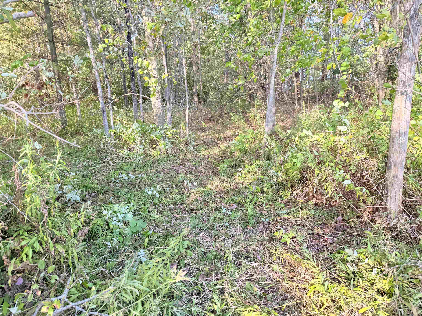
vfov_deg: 56.8
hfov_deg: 71.6
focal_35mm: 24
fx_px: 293
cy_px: 158
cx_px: 211
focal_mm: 6.76
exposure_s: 1/242
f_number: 1.78
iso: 64
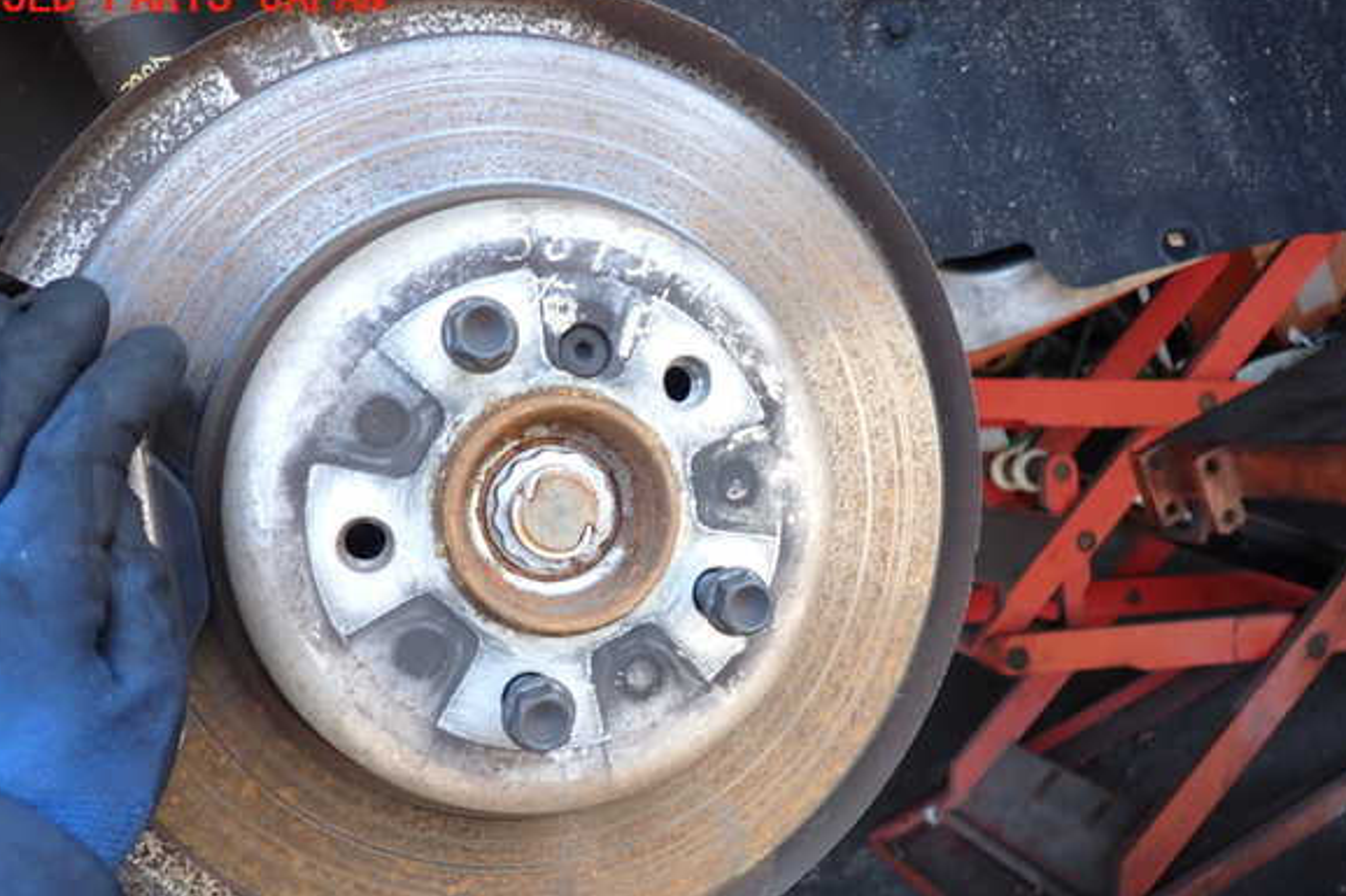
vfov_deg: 47.8
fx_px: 1009
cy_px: 491
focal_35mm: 27
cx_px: 661
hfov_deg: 67.4
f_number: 2
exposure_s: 1/125
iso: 100
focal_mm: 4.5
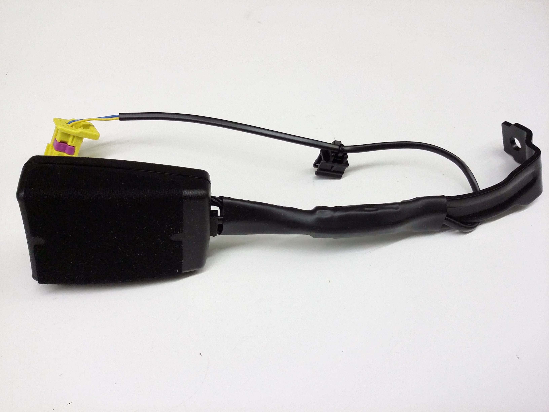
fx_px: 508
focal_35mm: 32
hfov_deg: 56.8
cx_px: 274
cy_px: 206
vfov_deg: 44.2
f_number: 2.4
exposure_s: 1/17
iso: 160
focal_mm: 3.4
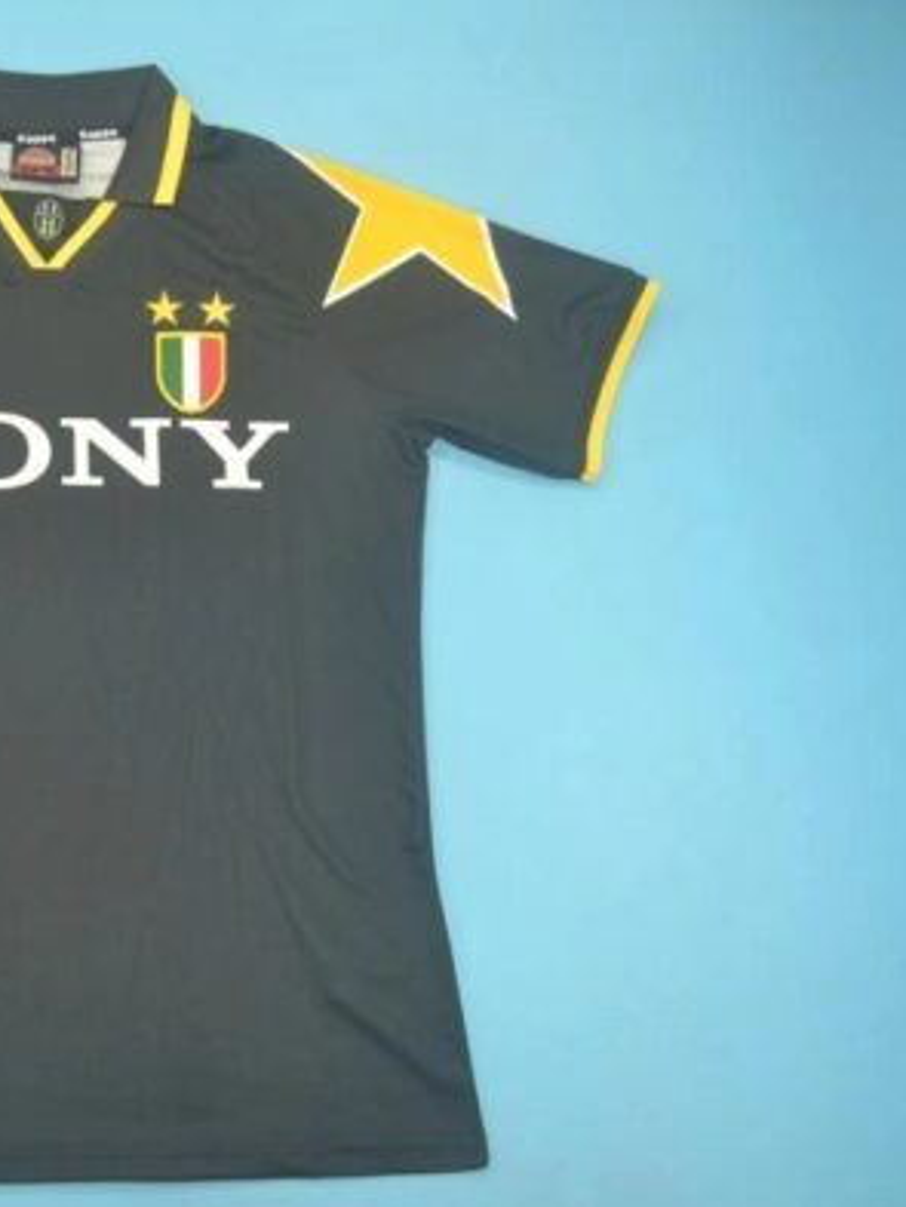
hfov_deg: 31.2
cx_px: 71
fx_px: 1535
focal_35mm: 44
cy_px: 611
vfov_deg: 42.9
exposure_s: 1/80
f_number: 3.8
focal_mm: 20
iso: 200
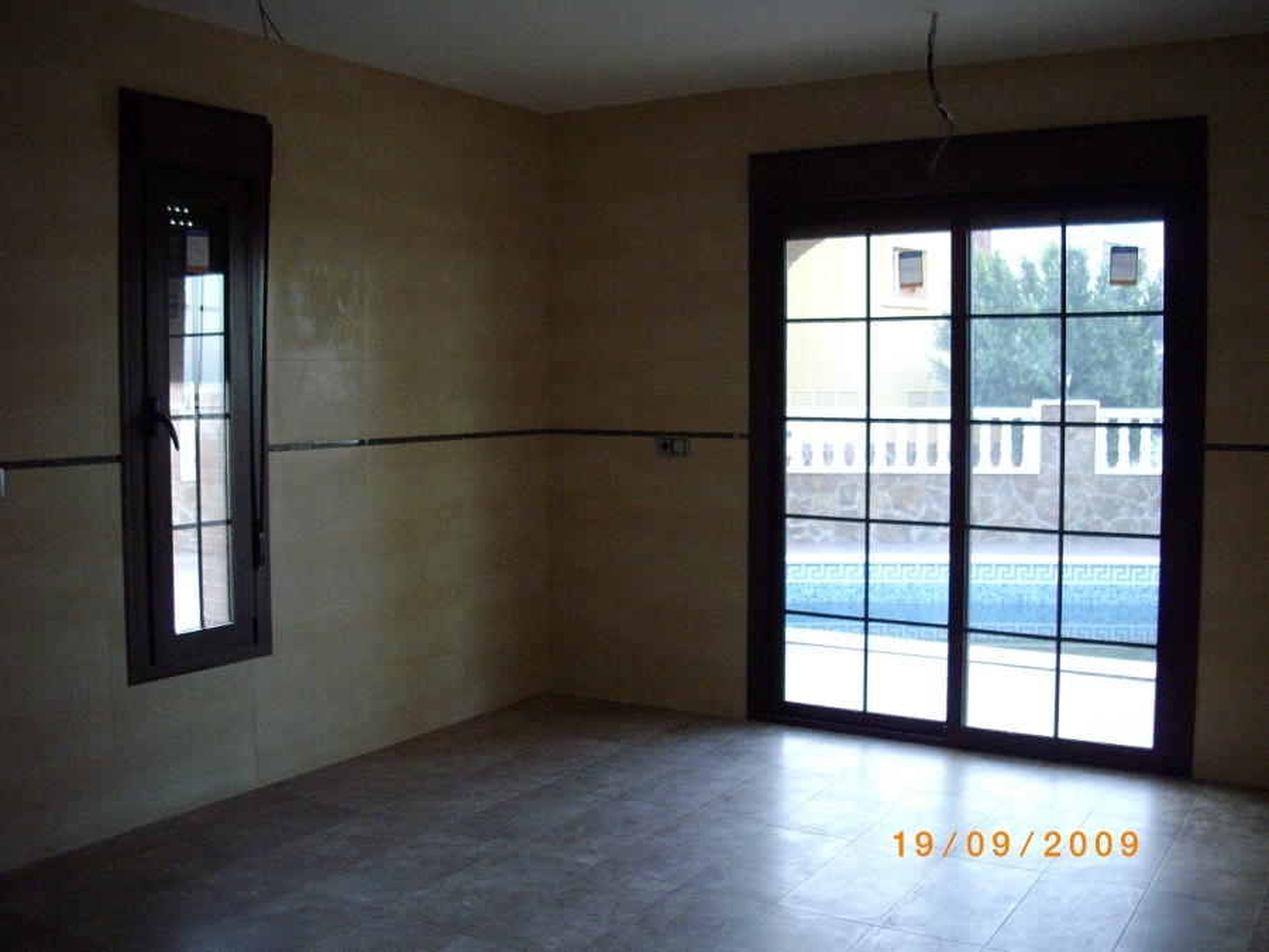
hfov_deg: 50.1
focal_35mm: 37
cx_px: 634
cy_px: 476
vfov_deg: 38.7
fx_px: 1356
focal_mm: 6.2
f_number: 2.8
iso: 287
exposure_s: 1/50
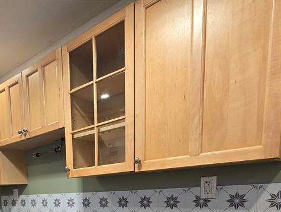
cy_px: 226
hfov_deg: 57.5
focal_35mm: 28
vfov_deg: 41.2
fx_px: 227
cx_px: 47
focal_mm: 2.2
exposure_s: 1/60
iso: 160
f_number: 2.2
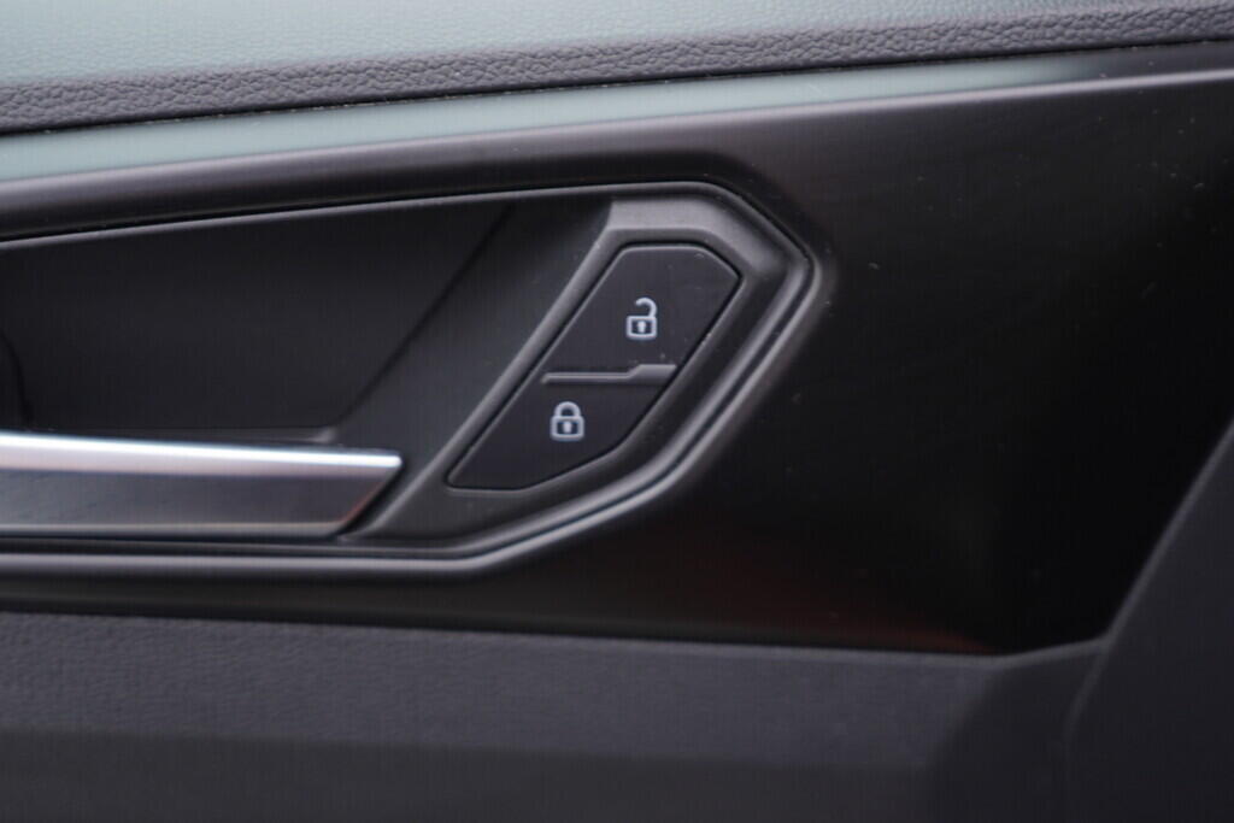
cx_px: 617
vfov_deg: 36.9
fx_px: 1234
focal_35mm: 36
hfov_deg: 53.1
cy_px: 412
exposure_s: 1/40
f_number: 2.8
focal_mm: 24
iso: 125
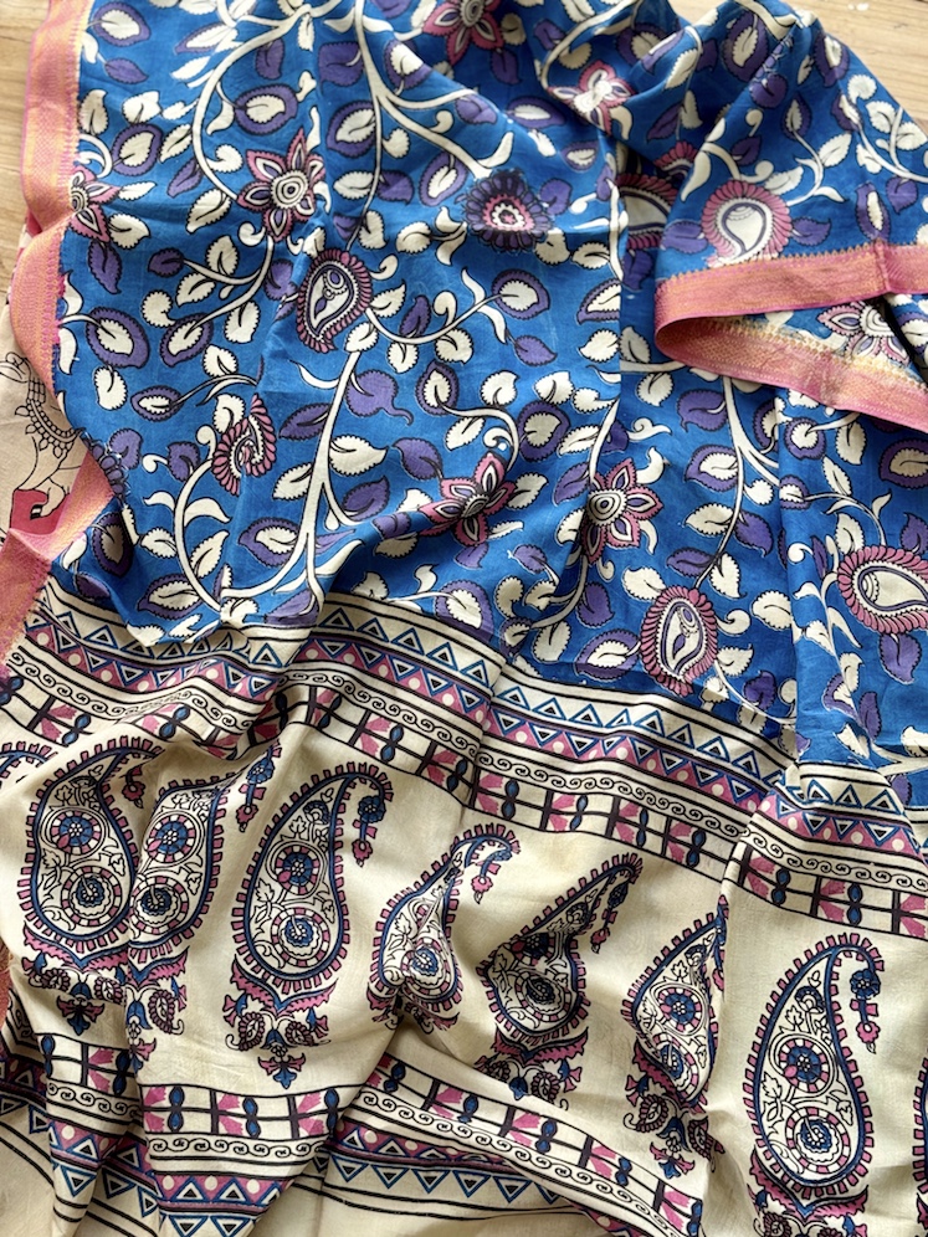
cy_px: 618
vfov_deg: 39.7
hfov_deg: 30.3
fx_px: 1716
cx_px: 464
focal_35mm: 48
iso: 64
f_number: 1.78
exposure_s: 1/326
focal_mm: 6.76
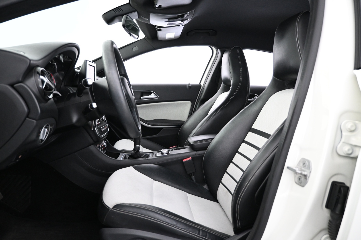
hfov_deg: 70.4
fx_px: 256
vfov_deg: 50.4
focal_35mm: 26
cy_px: 120
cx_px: 180
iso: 1800
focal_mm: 17
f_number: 3.5
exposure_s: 1/25
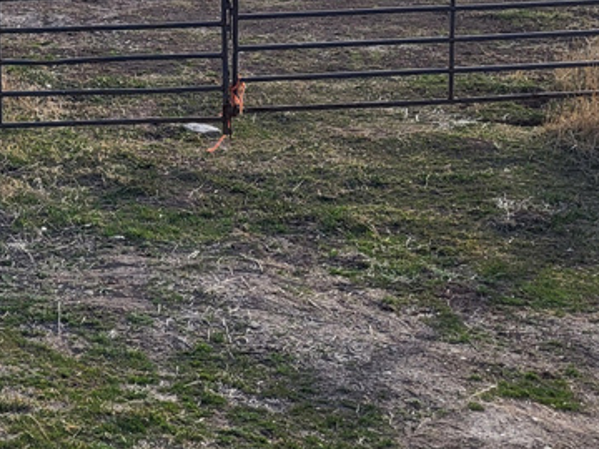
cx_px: -70
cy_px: -106
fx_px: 1281
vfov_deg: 18.7
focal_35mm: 74
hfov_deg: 24.5
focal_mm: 5.4
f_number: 1.8
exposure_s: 1/2812
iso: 40
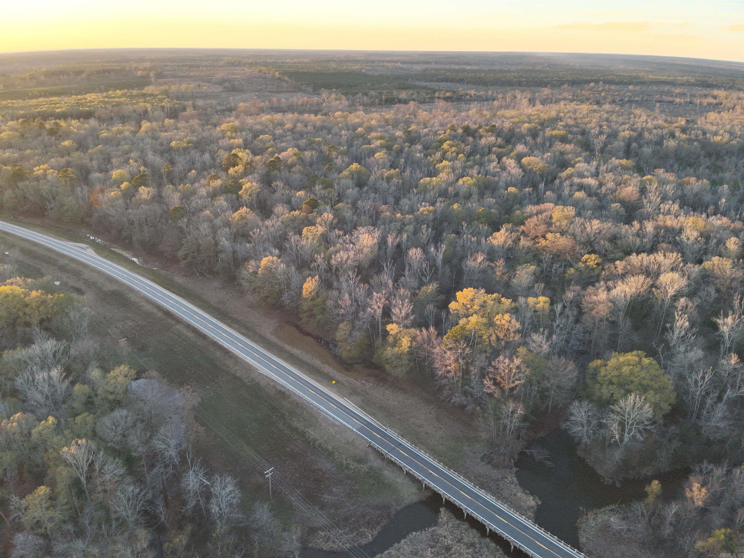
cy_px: 279
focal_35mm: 24
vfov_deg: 56.8
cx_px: 372
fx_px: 516
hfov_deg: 71.6
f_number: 2.8
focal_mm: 4.4
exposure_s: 1/125
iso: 100
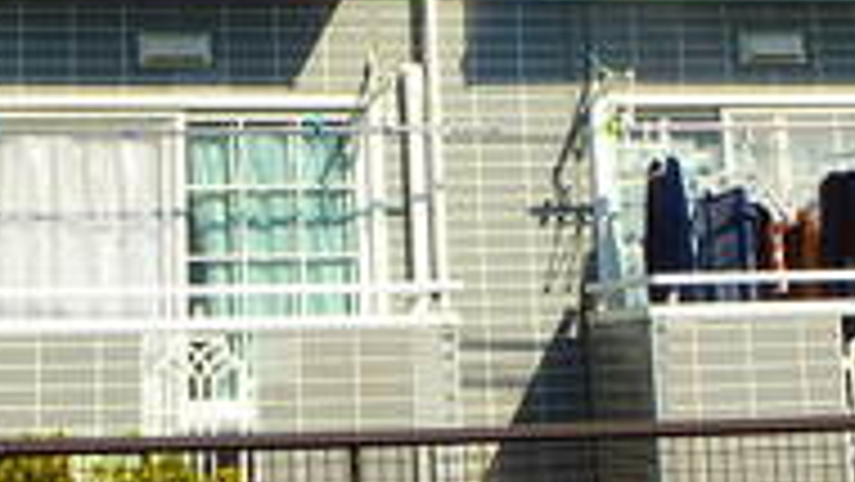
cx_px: 288
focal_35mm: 77
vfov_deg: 15.4
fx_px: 1746
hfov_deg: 27.4
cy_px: 5
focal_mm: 3.7
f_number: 6
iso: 125
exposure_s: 1/500
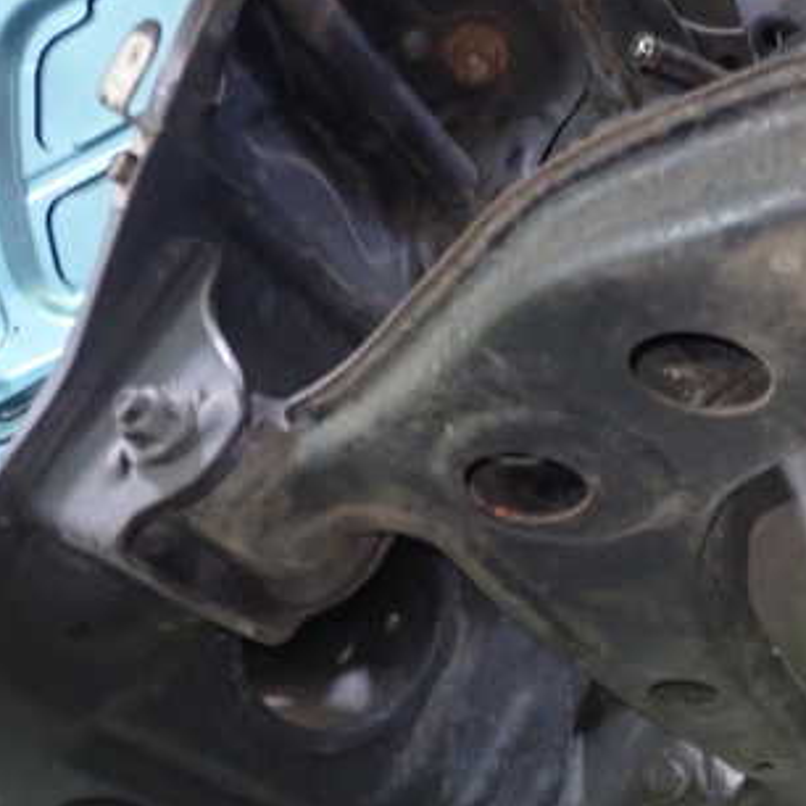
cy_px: 498
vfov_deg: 32.7
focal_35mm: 52
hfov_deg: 30.7
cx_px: 780
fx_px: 1370
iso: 800
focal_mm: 5.4
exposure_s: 1/13
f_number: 2.3
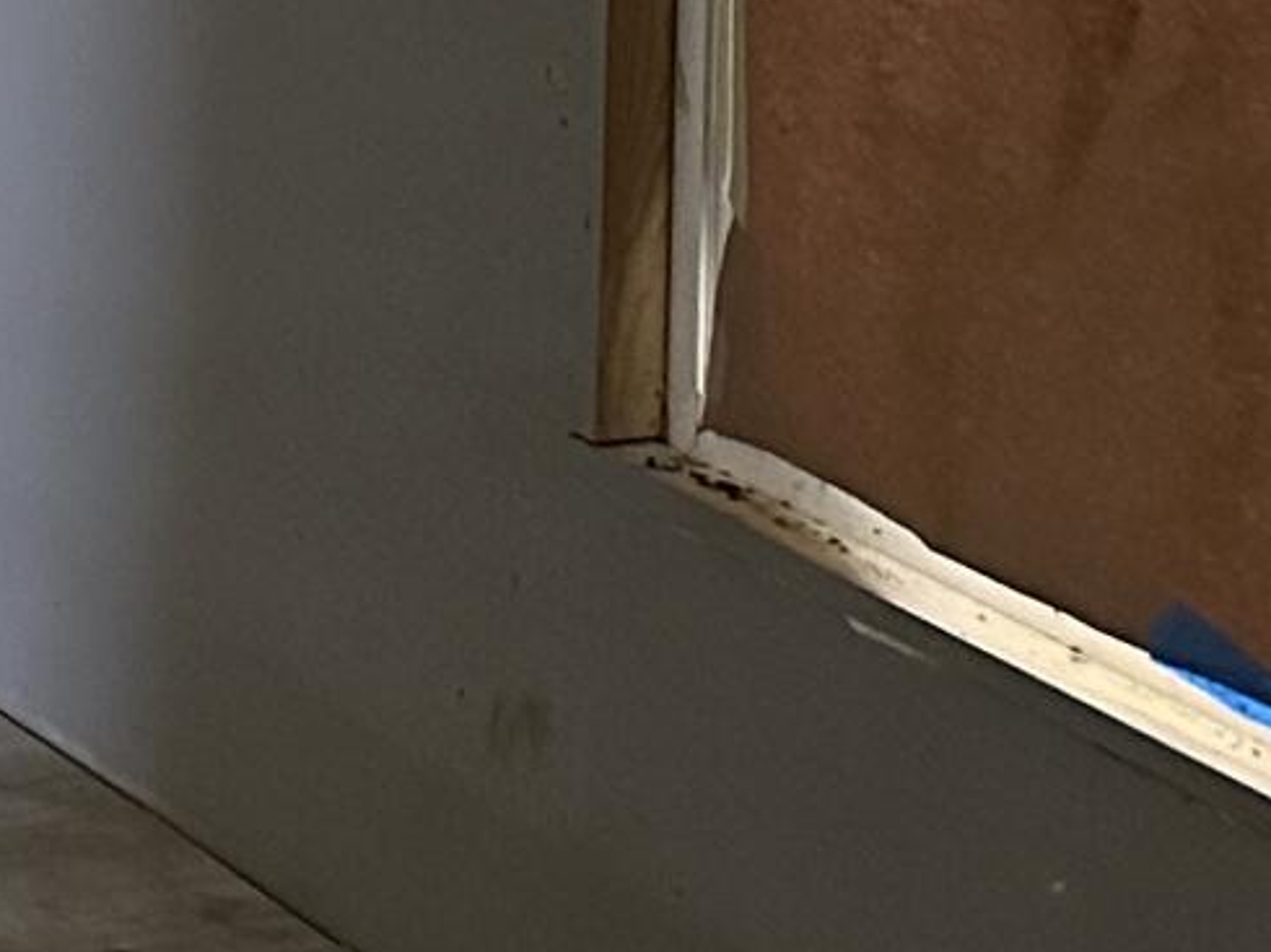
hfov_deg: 11.1
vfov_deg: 9.1
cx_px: -1891
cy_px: -1294
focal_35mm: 147
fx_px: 5395
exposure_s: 1/60
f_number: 1.78
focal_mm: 6.86
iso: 640
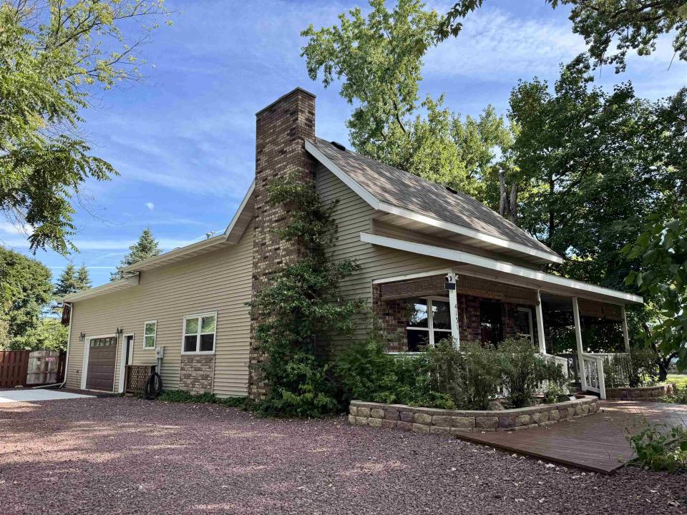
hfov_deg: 71.6
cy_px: 258
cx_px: 344
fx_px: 476
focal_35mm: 24
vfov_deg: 56.8
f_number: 1.78
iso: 80
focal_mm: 6.76
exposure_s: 1/1869
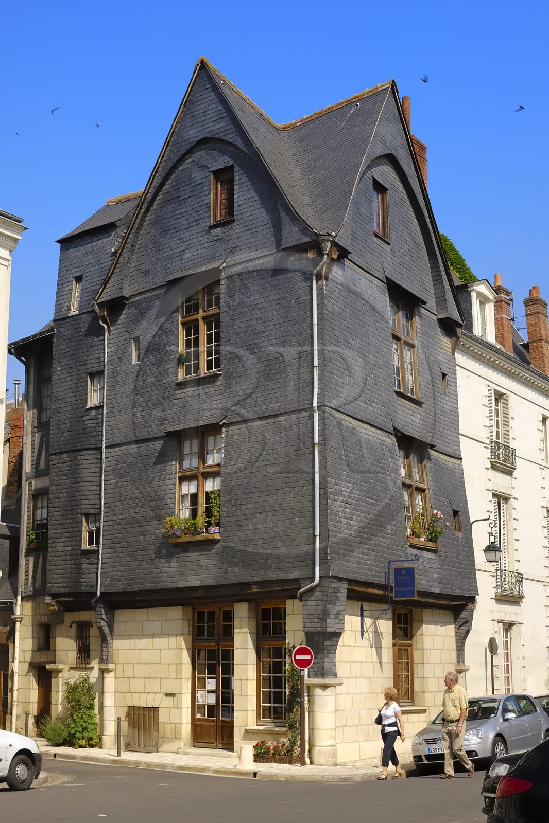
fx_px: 1098
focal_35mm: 48
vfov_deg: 41.1
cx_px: 274
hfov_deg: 28.1
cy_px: 412
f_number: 8.5
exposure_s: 1/200
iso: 100
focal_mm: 32
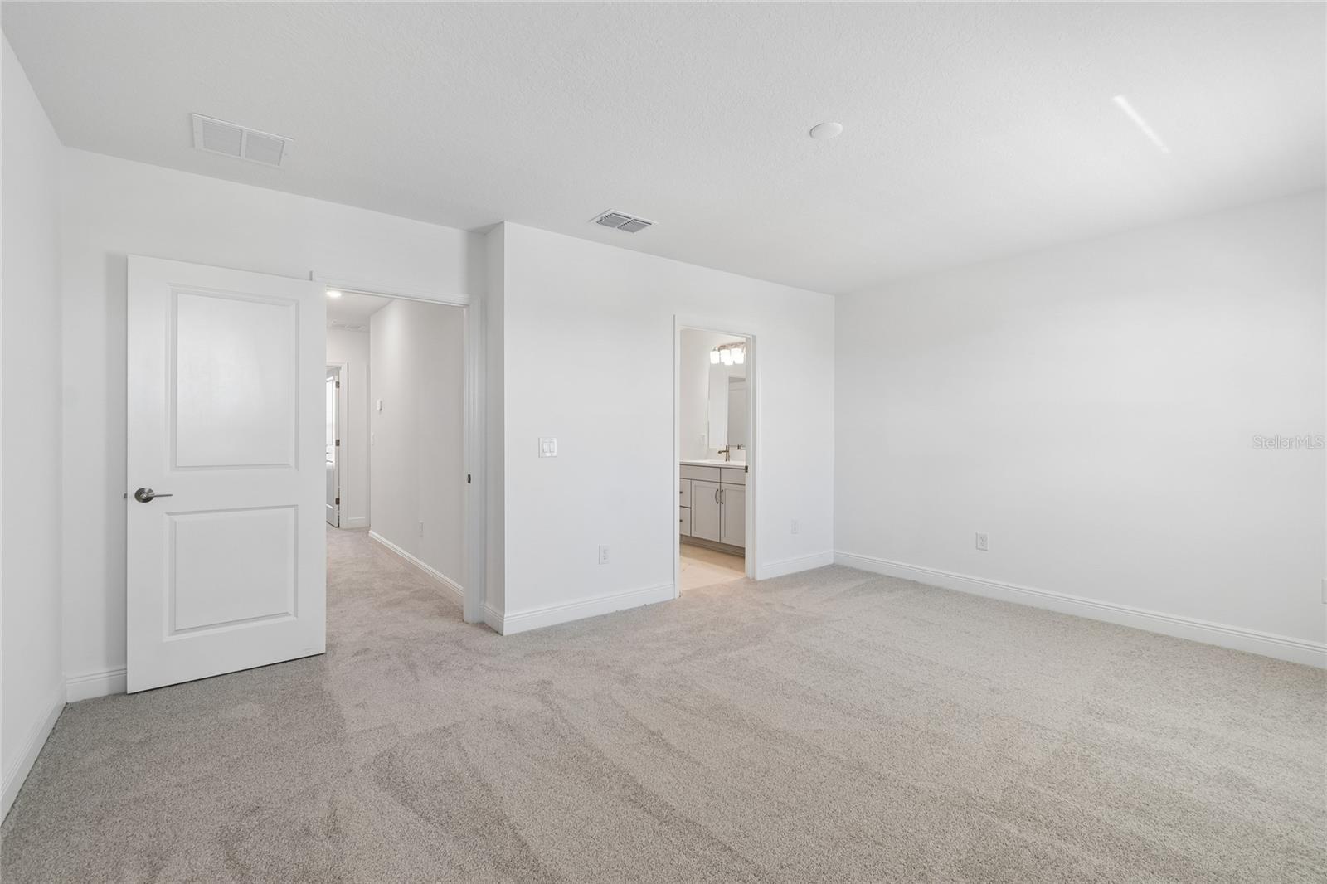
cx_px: 664
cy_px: 442
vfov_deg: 77.3
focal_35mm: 15
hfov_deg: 100.4
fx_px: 553
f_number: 7.1
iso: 100
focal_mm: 10
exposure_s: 1/15
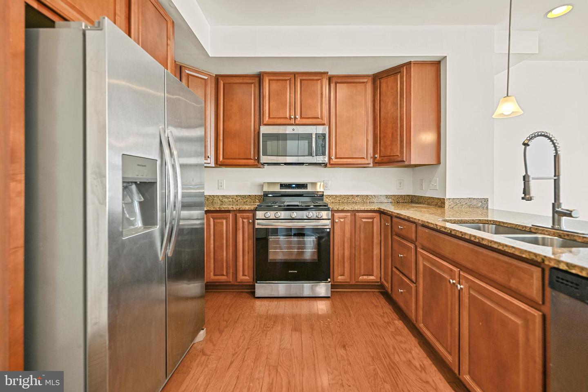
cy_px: 196
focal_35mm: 14
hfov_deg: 104.3
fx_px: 229
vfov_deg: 81.2
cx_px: 294
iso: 100
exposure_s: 1/10
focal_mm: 14
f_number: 3.5
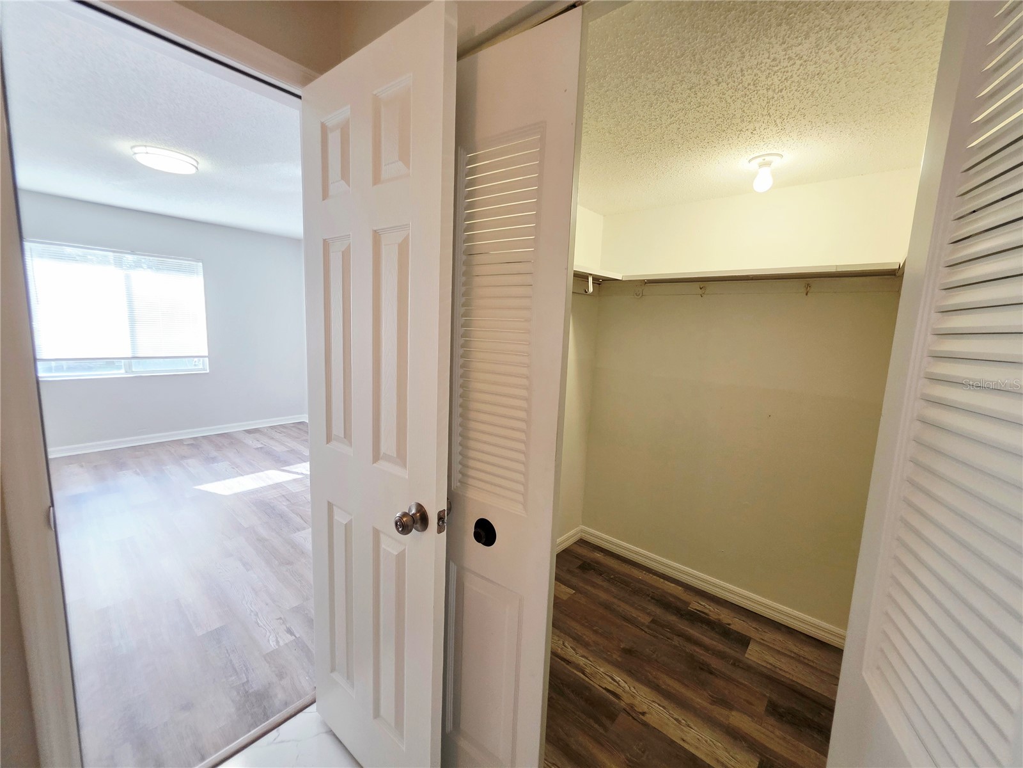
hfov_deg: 106.2
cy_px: 384
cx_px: 512
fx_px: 384
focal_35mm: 13
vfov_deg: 89.9
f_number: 1.9
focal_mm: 2.2
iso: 200
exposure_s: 1/120
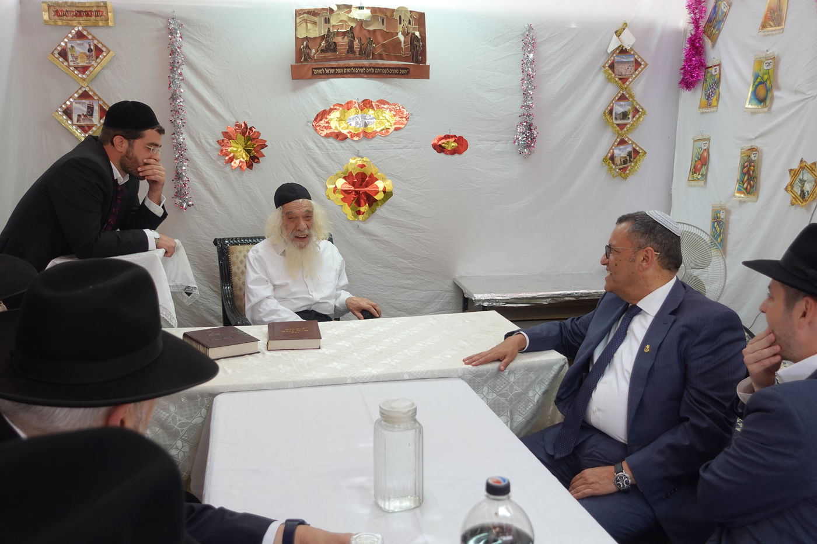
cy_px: 272
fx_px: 749
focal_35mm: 33
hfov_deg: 57.2
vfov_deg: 40.0
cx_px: 408
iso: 250
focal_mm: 12.65
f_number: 2.8
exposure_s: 1/60
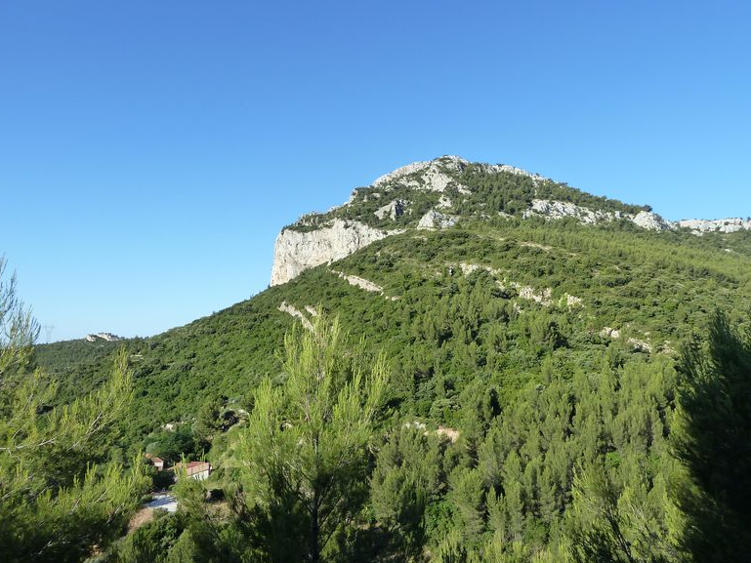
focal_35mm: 26
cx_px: 380
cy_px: 292
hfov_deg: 67.3
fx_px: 564
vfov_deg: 53.1
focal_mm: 4.1
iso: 125
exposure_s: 1/400
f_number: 4
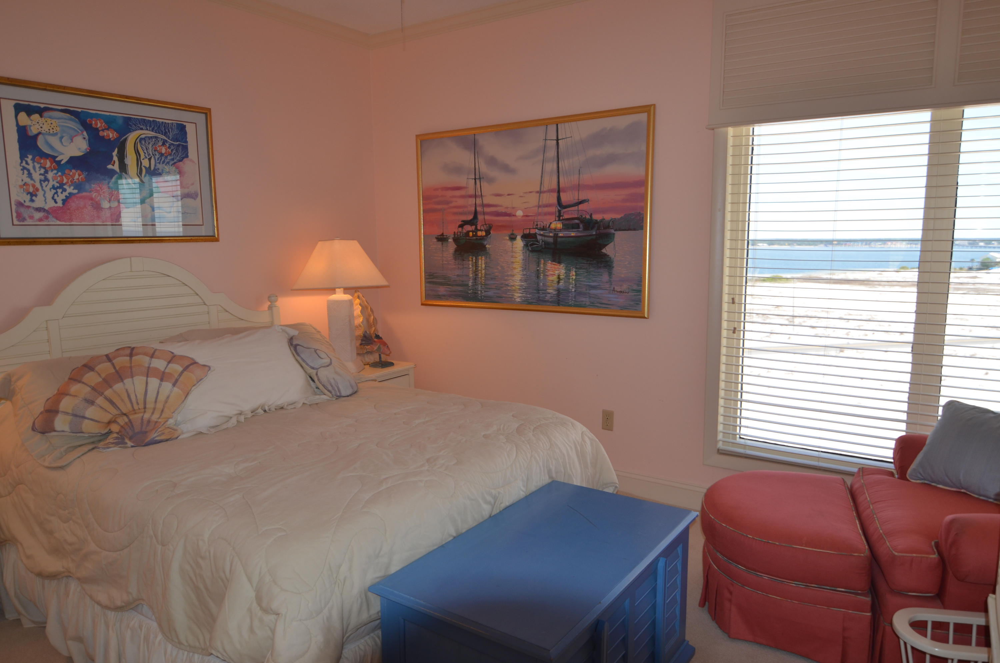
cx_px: 500
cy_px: 332
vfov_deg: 52.9
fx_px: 665
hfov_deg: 73.9
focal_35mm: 24
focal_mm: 16
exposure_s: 1/200
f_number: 2.8
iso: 200
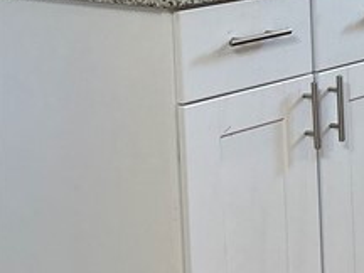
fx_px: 1293
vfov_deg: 11.7
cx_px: 856
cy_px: -104
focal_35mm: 123
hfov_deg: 12.7
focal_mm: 5.7
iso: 80
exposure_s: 1/120
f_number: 1.5
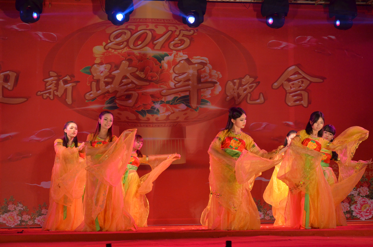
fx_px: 900
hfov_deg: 23.4
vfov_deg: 15.6
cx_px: 186
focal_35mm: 87
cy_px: 124
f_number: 7.1
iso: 1600
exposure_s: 1/200
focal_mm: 58
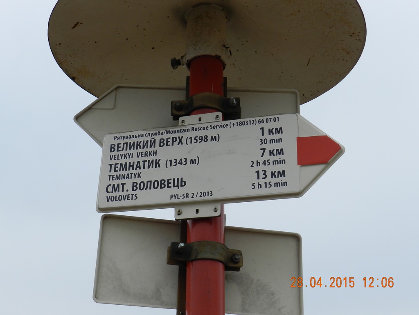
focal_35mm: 60
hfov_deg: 32.2
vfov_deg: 24.4
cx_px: 210
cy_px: 158
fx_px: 726
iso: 160
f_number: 4.6
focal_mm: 10.7
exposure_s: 1/1250
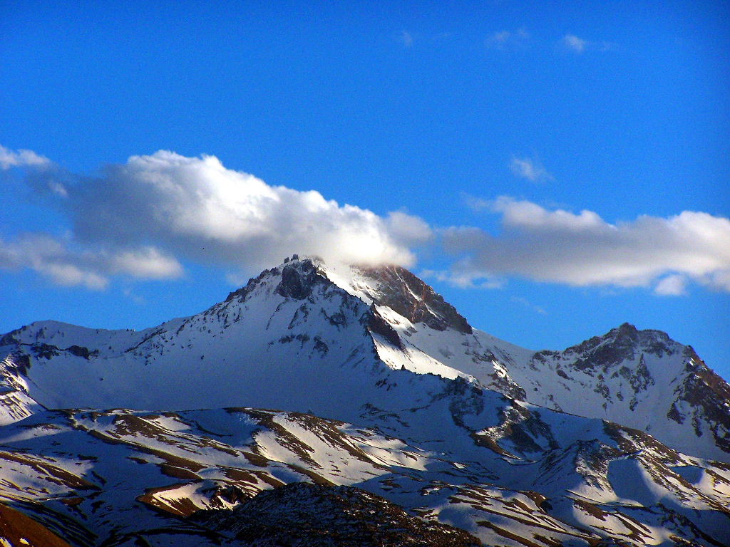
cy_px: 274
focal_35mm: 258
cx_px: 365
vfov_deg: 5.8
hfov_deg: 7.7
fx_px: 5441
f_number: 4.5
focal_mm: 42.8
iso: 80
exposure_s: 1/800
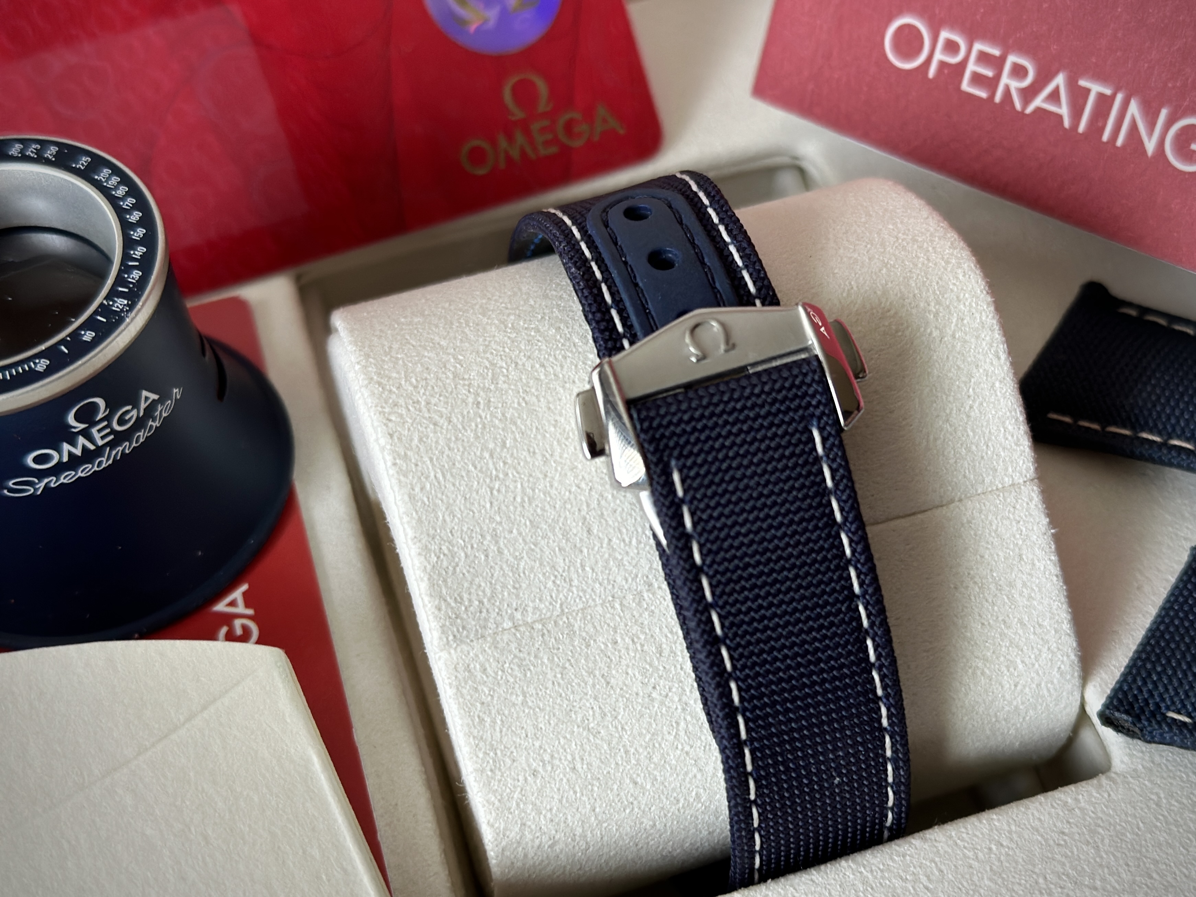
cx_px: 598
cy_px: 448
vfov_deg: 30.3
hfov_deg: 39.7
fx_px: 1659
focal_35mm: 48
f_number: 1.78
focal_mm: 6.86
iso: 125
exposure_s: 1/60
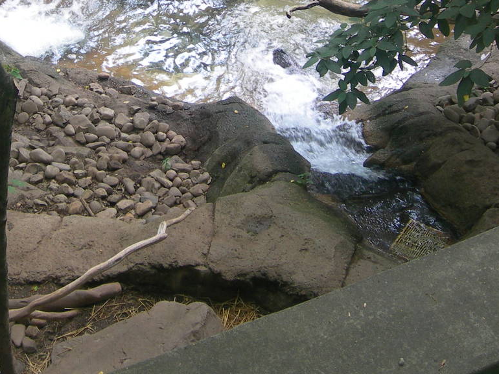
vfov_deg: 18.1
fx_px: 1138
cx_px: 154
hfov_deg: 24.6
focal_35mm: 79
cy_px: -10
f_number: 2.8
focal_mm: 7.8
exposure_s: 1/50.3
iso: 50
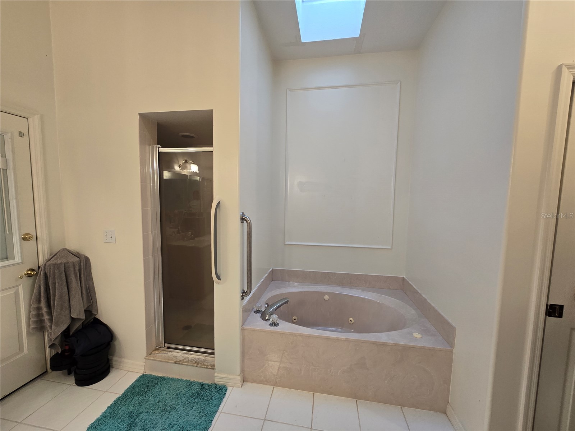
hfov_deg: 106.2
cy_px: 216
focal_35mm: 13
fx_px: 216
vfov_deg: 89.9
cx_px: 288
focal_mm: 2.2
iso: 125
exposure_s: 1/60
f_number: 2.2
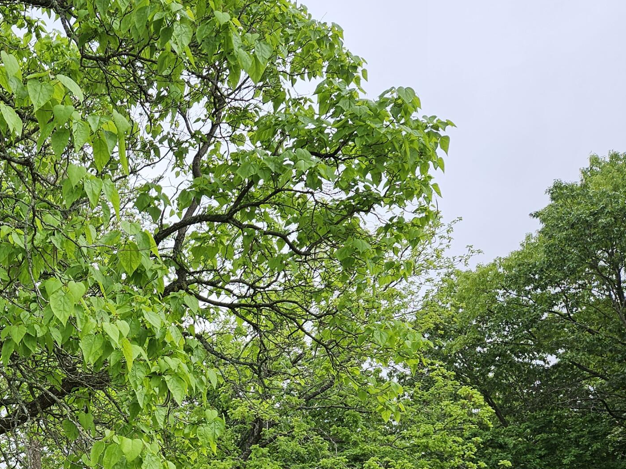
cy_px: 472
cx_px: 86
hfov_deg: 36.9
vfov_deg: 27.9
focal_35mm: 49
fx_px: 886
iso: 25
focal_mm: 5.4
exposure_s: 1/1114
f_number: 1.8
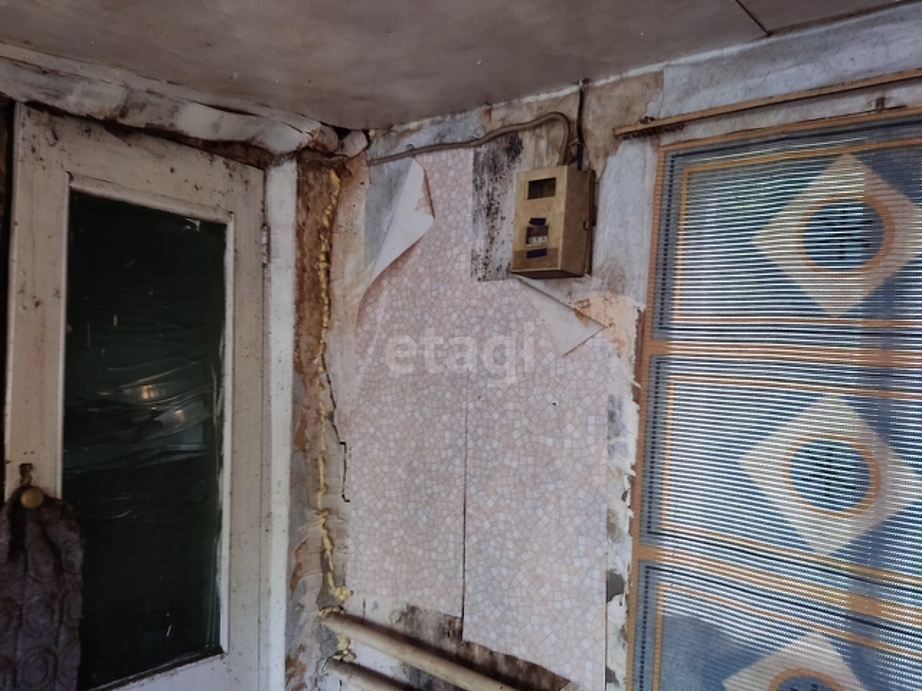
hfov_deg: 69.4
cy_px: 346
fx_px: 666
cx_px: 461
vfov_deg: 54.9
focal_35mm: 25
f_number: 1.79
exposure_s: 1/33
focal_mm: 4.71
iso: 618
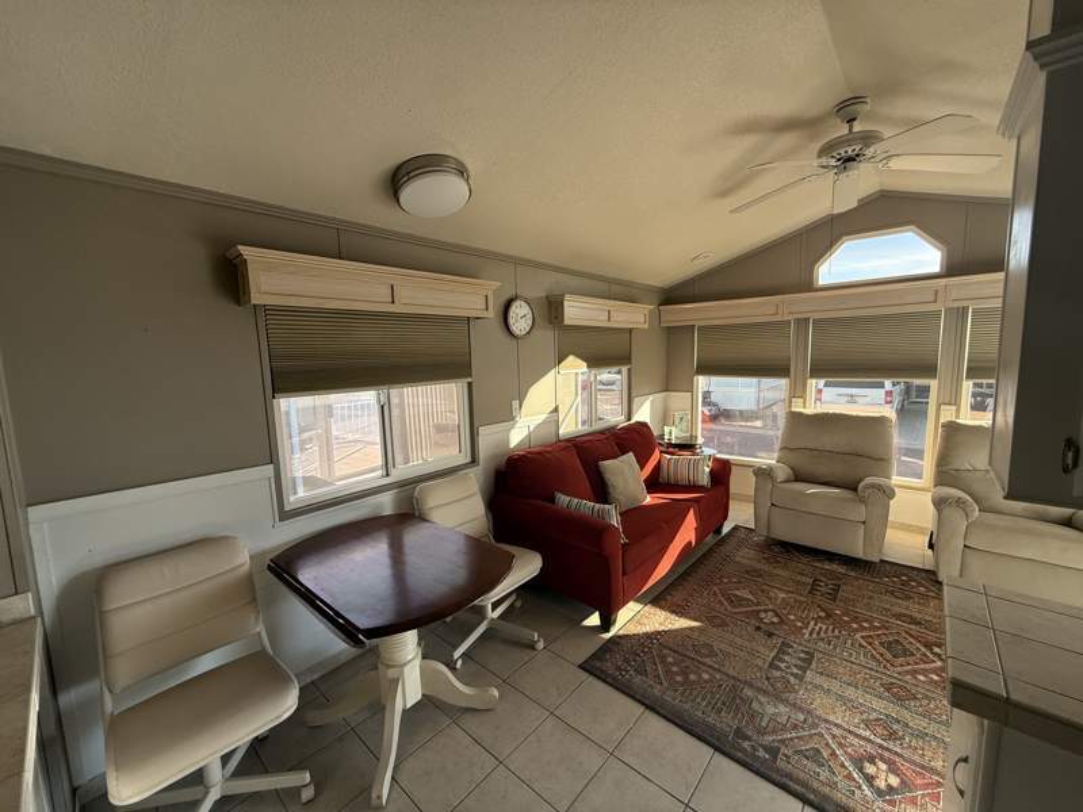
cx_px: 542
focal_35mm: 14
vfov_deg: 85.7
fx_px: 438
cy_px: 406
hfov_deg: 102.1
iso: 80
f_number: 2.2
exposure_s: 1/99
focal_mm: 2.22
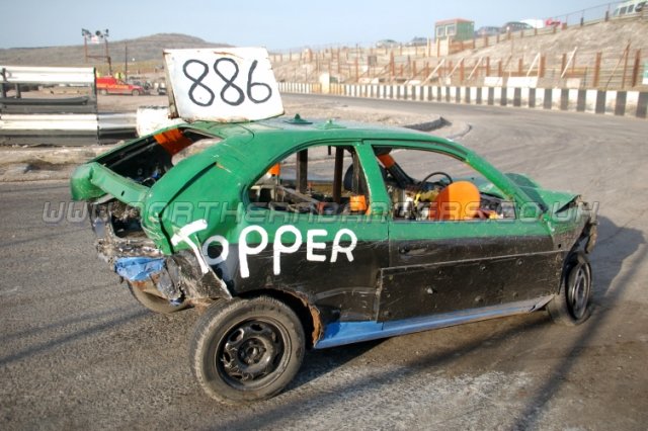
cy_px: 216
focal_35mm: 33
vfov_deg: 39.9
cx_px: 324
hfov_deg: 57.2
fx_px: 594
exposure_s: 1/640
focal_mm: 22
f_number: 4
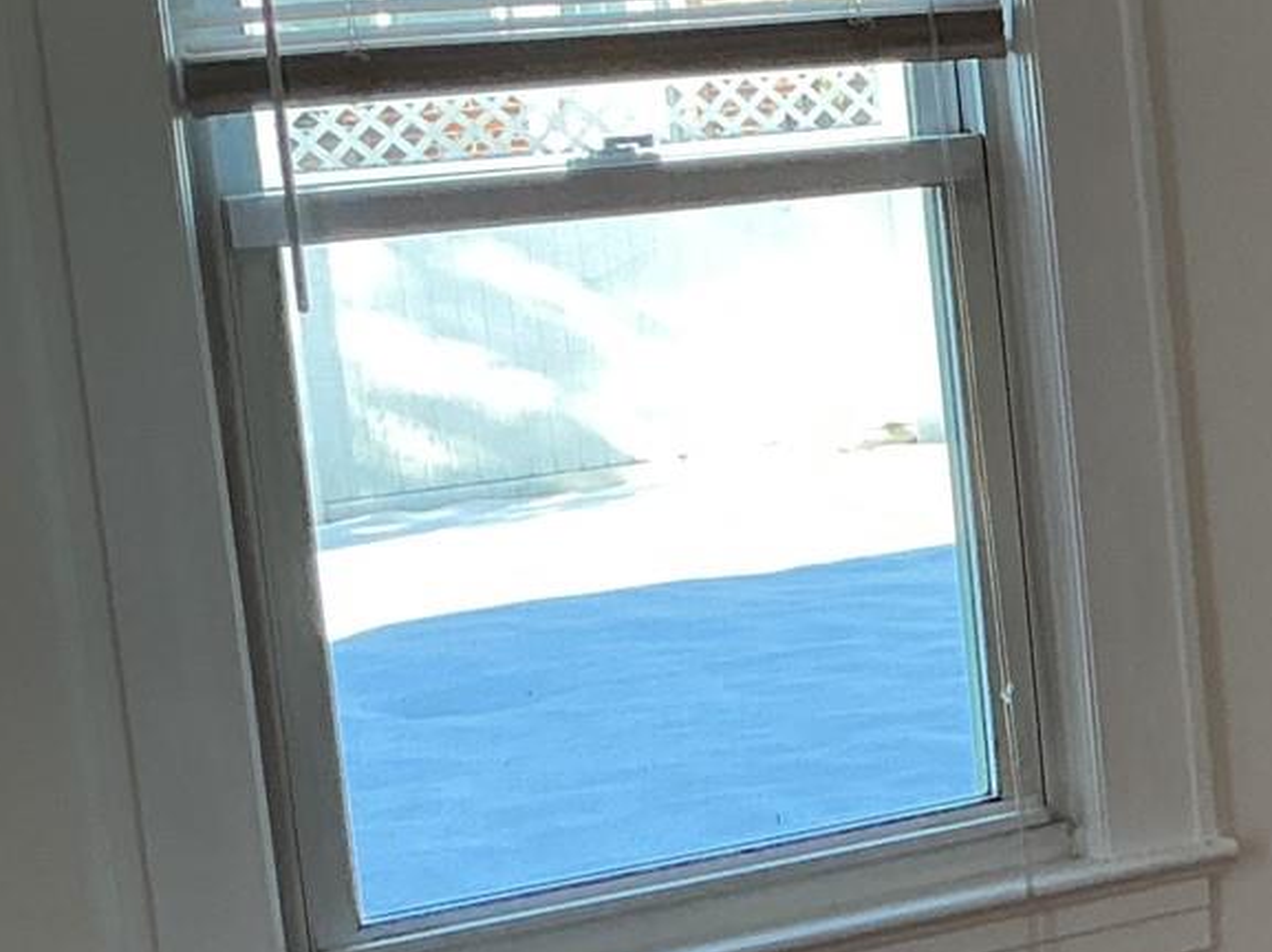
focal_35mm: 103
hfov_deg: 16.5
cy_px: 370
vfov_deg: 14.3
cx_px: 2152
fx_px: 3782
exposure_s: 1/120
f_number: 1.8
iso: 64
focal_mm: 3
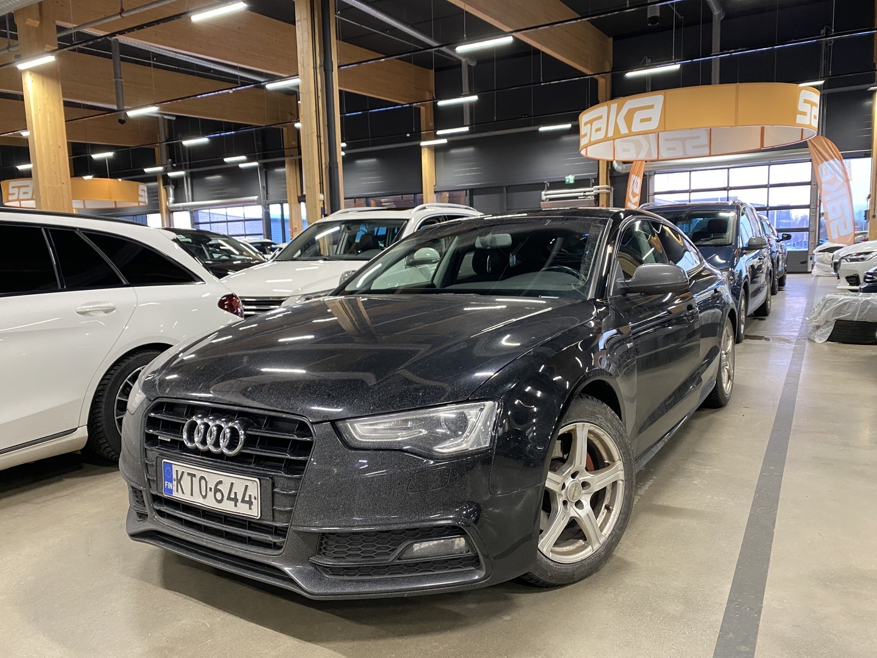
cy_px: 329
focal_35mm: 26
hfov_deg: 67.3
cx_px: 438
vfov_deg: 53.1
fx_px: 659
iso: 500
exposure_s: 1/44
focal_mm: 4.25
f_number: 1.8
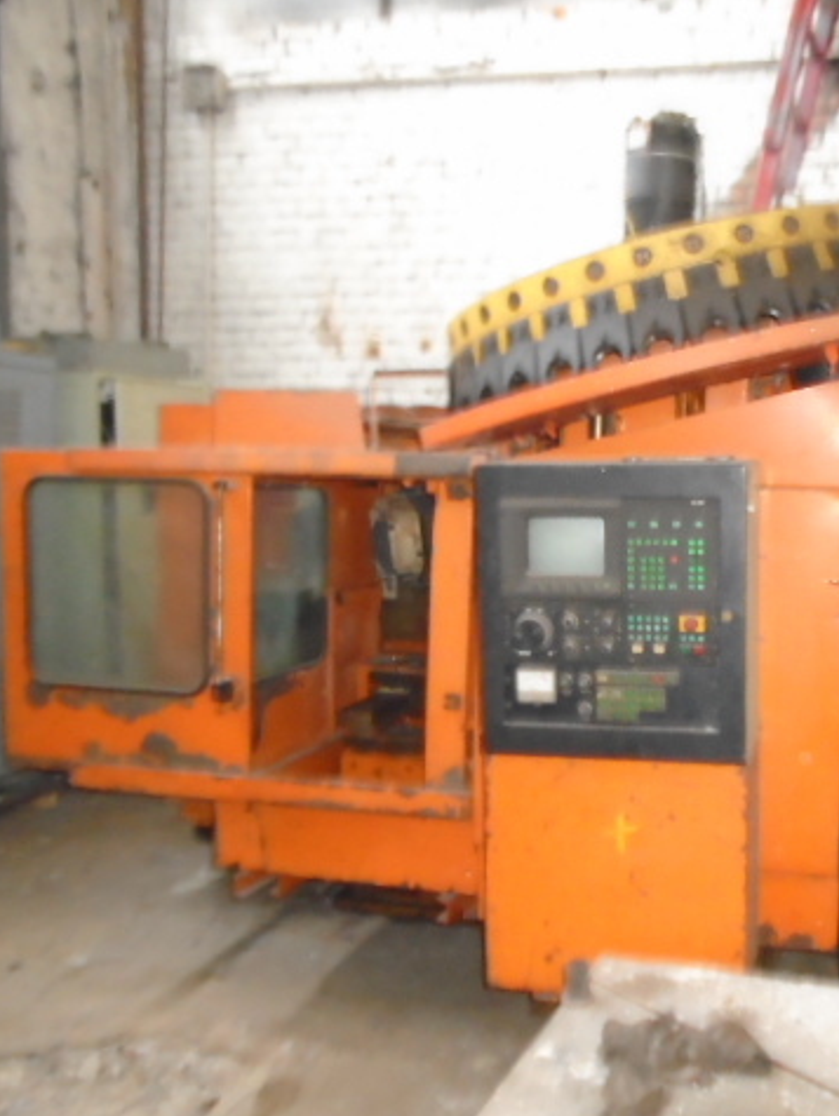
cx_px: 651
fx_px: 1130
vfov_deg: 52.6
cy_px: 559
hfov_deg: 39.4
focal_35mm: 35
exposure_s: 1/4
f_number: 3.2
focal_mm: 4.6
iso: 800
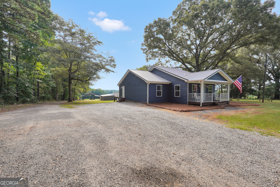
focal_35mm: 16
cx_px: 140
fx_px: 122
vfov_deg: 74.6
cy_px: 94
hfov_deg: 97.6
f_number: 5.6
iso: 100
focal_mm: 10.5
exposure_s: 1/320
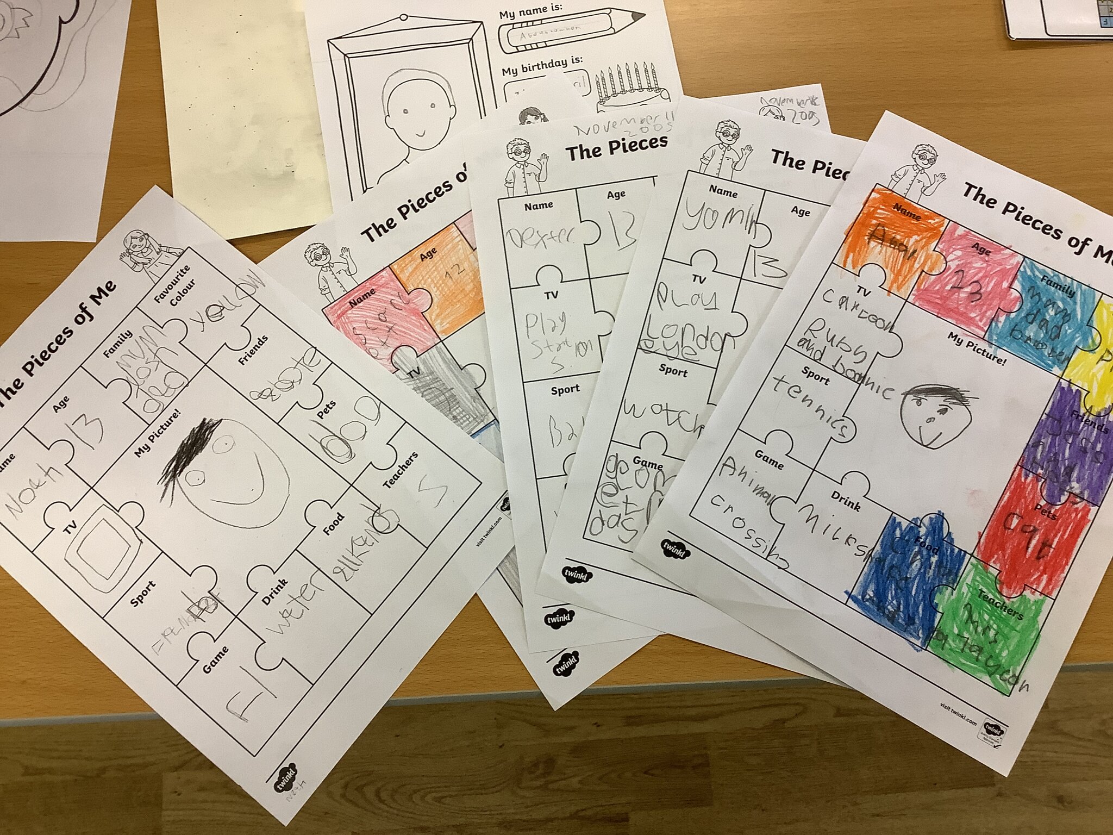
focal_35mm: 31
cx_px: 556
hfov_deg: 58.4
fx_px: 997
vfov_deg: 45.4
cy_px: 418
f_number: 2.4
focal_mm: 3.3
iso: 80
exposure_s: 1/50
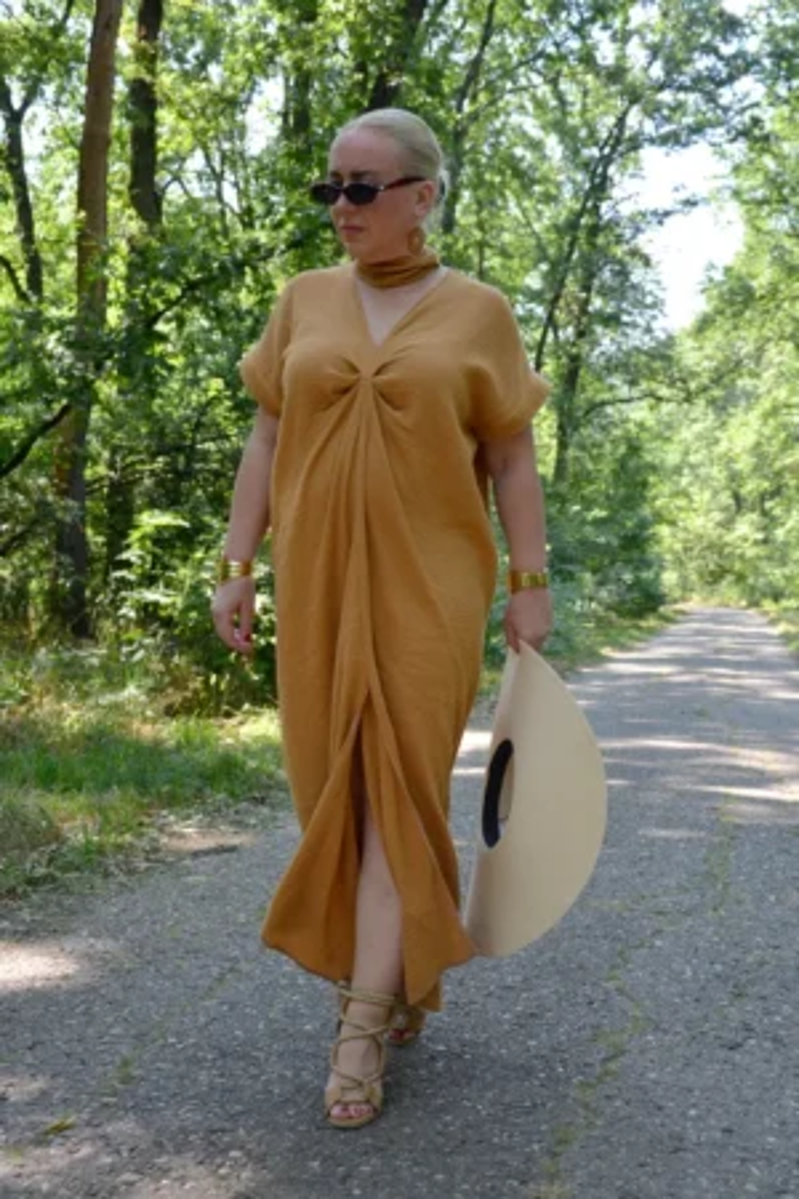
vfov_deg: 51.3
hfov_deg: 35.5
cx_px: 400
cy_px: 600
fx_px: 1248
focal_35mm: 38
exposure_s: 1/640
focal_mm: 25
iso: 800
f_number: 4
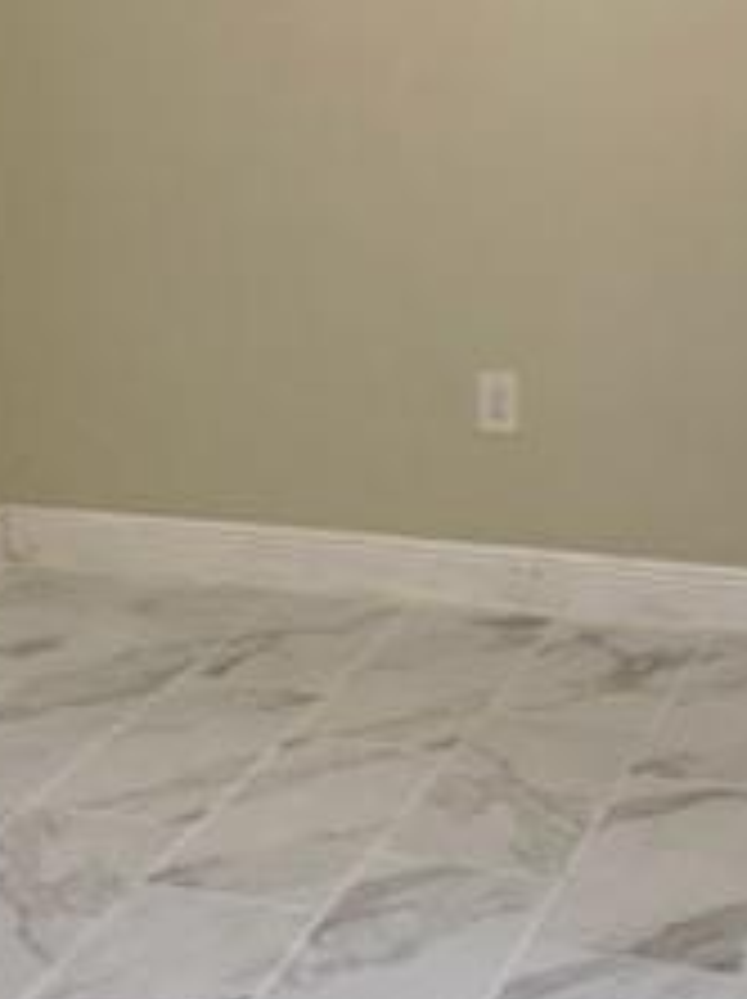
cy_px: 418
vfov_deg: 26.0
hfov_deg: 19.6
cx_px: 292
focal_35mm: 75
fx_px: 2162
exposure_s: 1/60
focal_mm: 5.1
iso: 100
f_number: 1.6
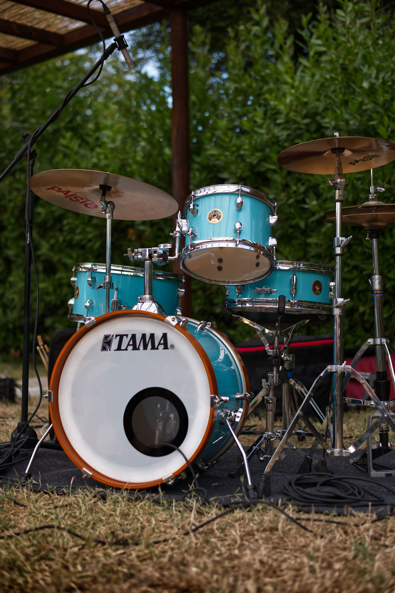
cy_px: 296
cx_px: 198
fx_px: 823
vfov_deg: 39.6
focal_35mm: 50
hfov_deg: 27.0
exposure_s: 1/640
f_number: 2.2
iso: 640
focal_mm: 50
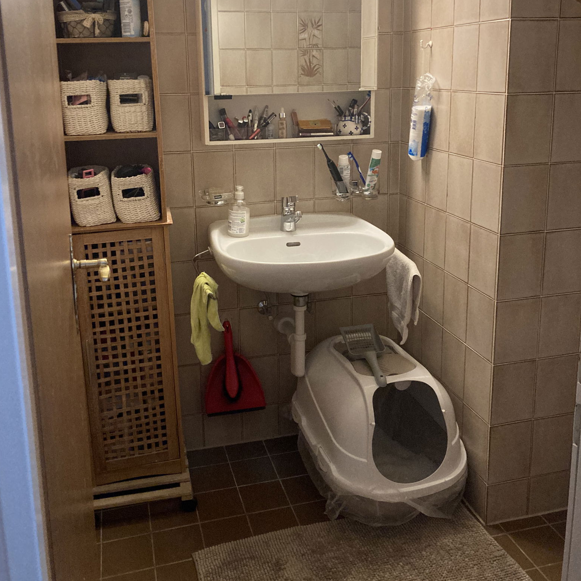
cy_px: 196
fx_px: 646
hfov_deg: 48.4
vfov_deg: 47.7
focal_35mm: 34
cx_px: 284
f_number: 1.8
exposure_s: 1/33
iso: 320
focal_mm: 3.99
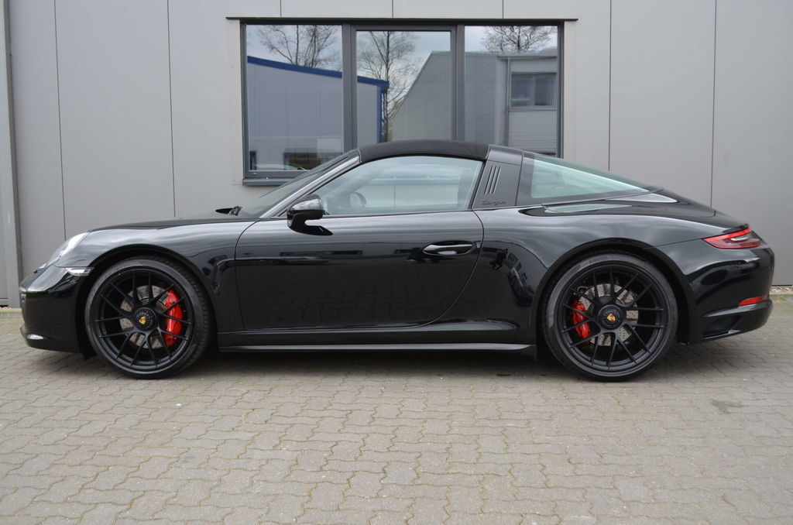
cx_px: 396
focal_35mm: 36
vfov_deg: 36.7
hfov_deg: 53.2
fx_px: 791
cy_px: 262
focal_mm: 24
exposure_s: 1/80
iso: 400
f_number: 4.5
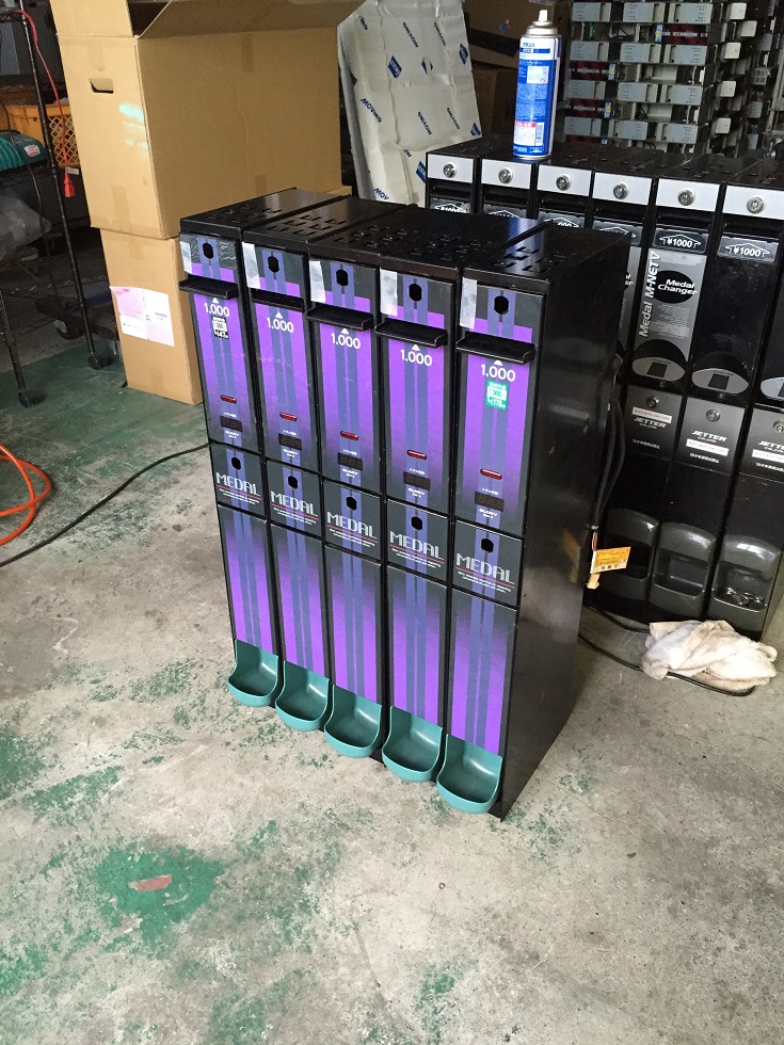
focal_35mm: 29
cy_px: 522
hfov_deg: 48.2
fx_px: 876
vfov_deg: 61.7
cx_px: 392
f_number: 2.2
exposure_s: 1/30
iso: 250
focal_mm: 4.15
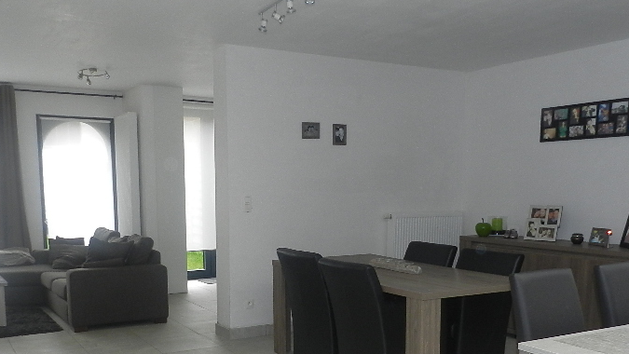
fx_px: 634
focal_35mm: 38
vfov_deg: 30.5
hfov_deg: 52.8
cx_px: 299
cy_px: 278
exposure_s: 1/30
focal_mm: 4
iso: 200
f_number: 3.4
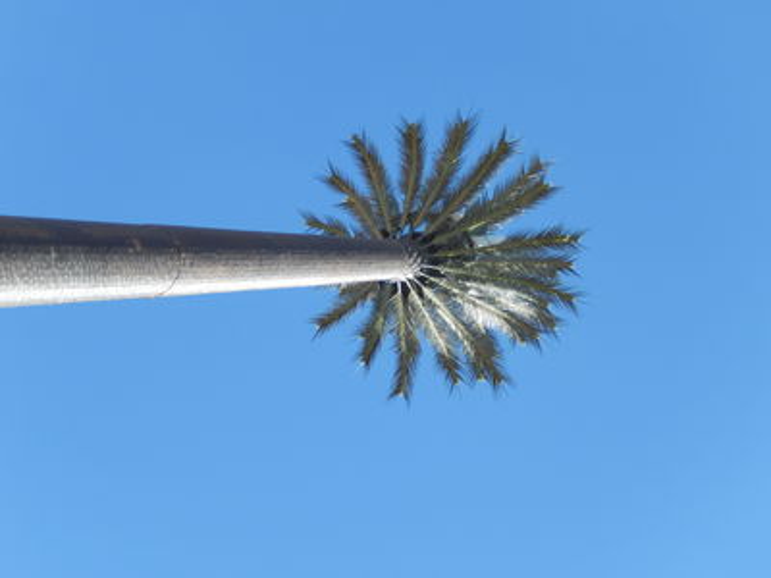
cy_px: 289
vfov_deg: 20.2
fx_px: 1626
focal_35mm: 73
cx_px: 386
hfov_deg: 26.7
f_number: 4.9
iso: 125
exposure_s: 1/320
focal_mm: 13.1
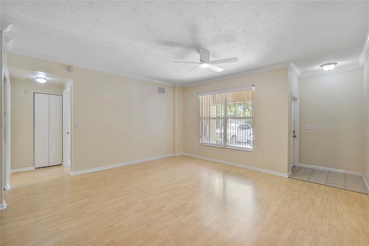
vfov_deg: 77.3
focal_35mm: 15
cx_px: 184
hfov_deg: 100.4
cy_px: 123
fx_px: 154
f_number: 11
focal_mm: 10
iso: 160
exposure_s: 1/15
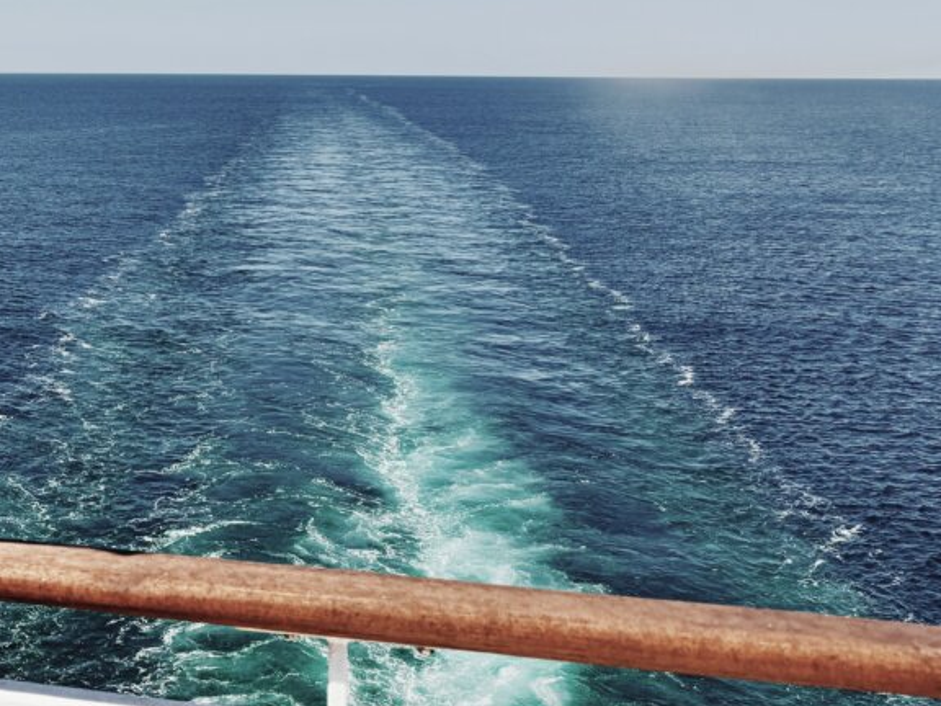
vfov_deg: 27.4
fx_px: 1359
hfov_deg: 34.7
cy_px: -8
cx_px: 0
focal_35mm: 50
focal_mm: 6.76
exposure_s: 1/5348
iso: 80
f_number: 1.78
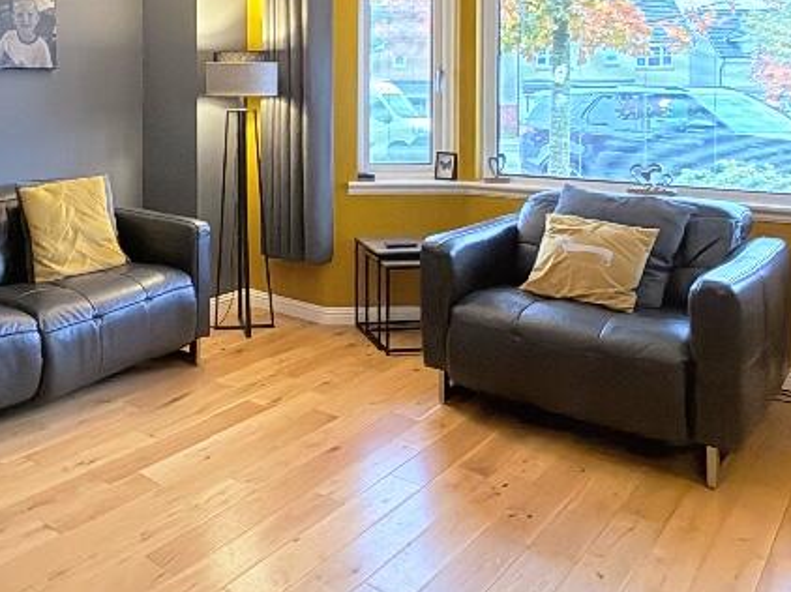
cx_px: 195
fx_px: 776
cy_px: 103
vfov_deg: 39.8
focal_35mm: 34
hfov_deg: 51.6
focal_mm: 2.22
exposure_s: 1/50
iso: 500
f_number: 2.2
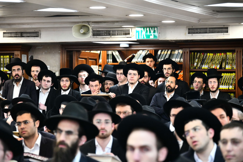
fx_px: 1080
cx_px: 122
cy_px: 81
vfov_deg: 8.6
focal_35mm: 160
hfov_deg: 12.8
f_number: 5.6
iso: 4000
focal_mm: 160
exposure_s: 1/320
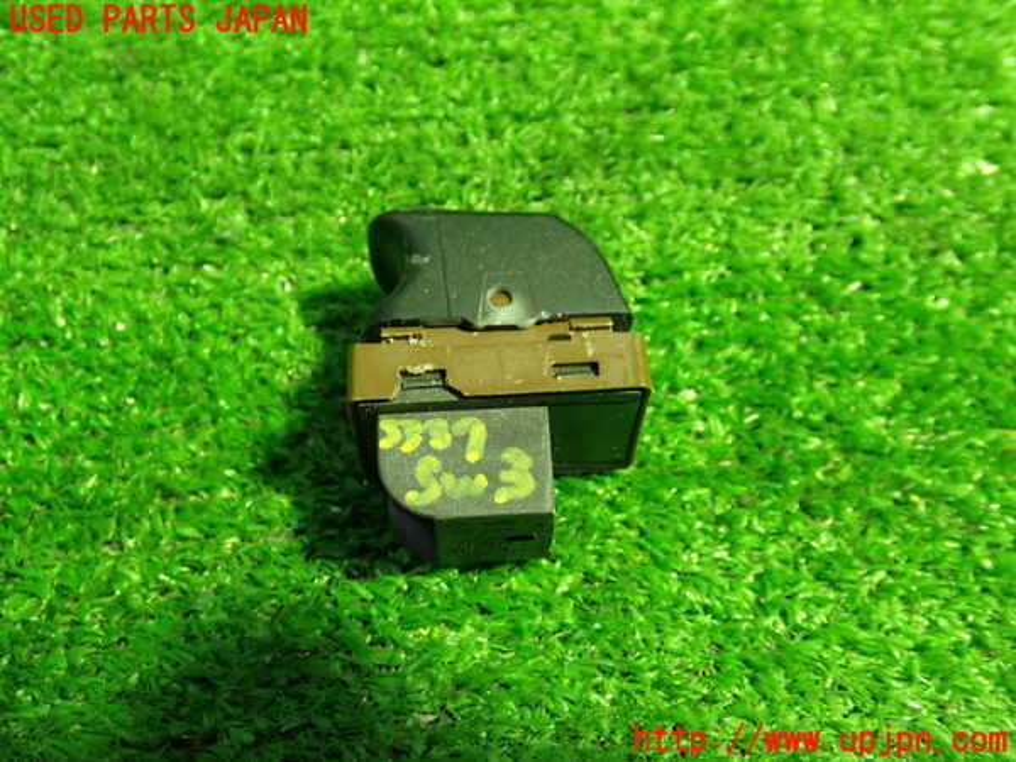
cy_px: 381
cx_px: 508
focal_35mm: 41
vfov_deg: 35.1
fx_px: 1203
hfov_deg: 45.8
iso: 800
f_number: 2.8
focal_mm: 7.31
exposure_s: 1/30
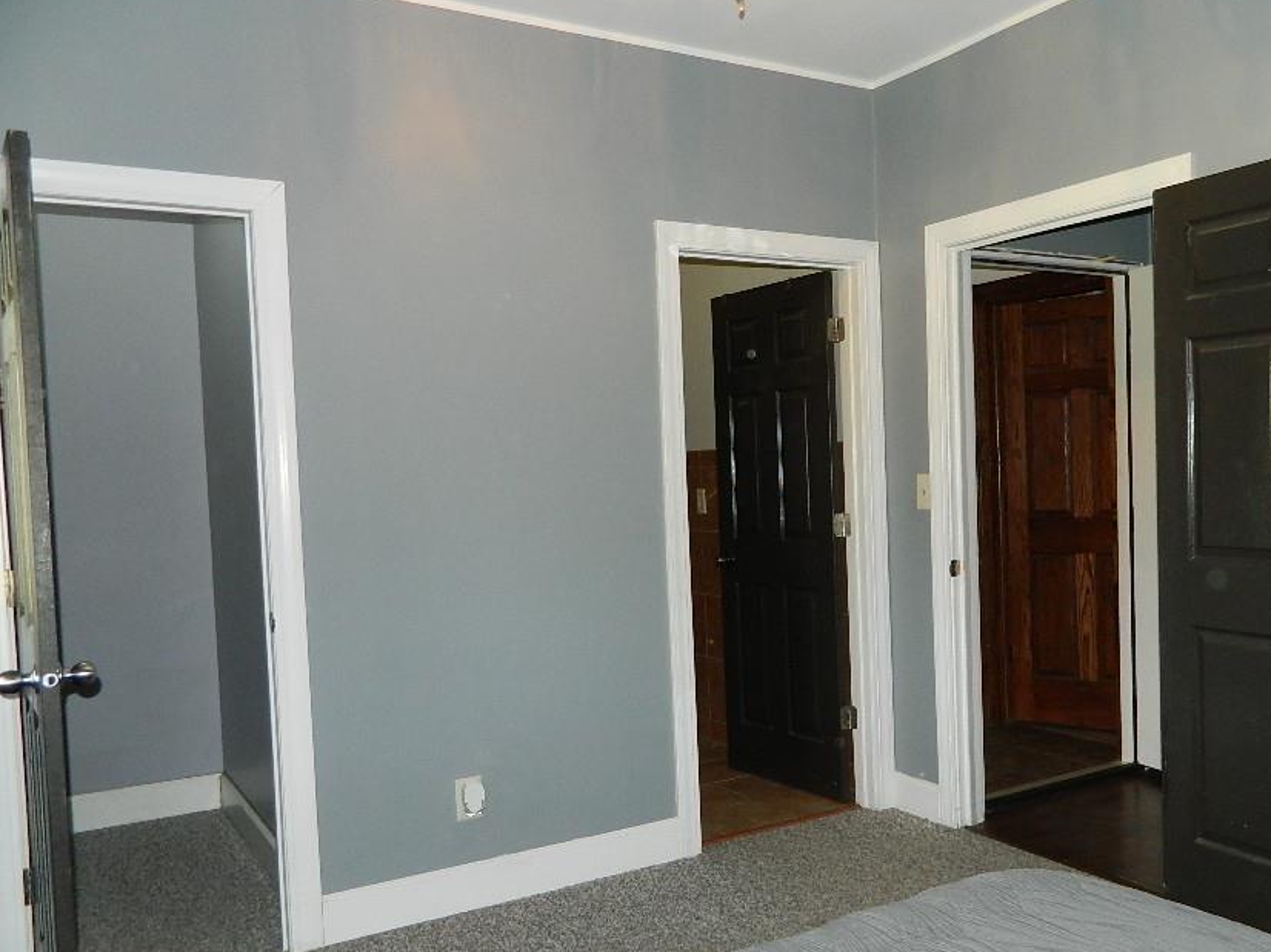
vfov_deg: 45.4
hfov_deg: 58.0
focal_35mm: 31
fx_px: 1138
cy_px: 521
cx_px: 751
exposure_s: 1/30
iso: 200
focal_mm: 4.5
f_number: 3.1
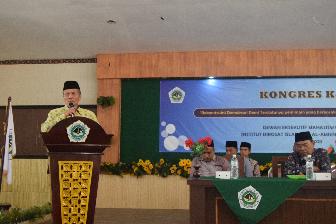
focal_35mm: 42
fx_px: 392
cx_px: 168
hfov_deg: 46.4
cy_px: 112
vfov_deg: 31.9
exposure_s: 1/60
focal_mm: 28
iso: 2200
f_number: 5
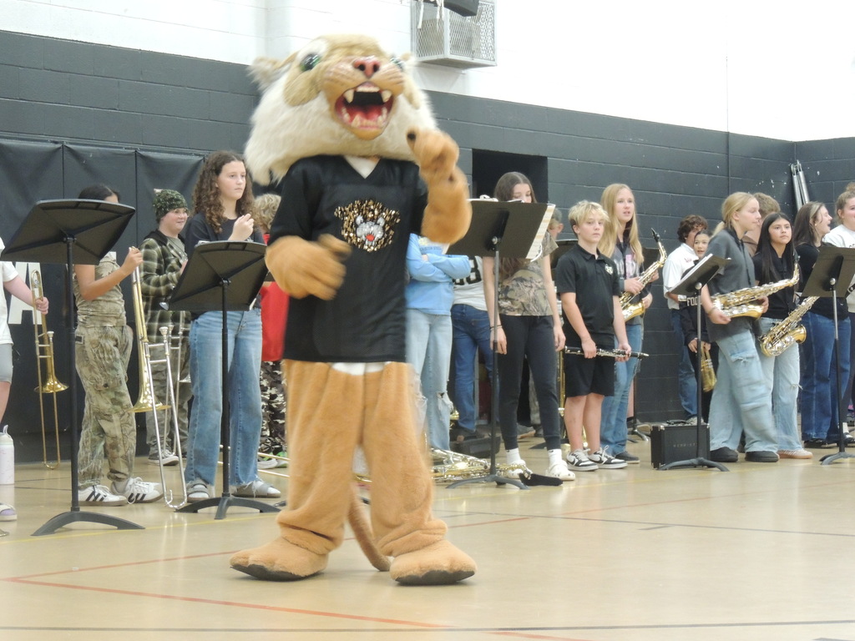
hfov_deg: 23.0
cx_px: 428
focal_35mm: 85
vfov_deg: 17.4
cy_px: 320
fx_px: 2099
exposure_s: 1/20
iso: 800
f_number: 4
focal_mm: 15.1
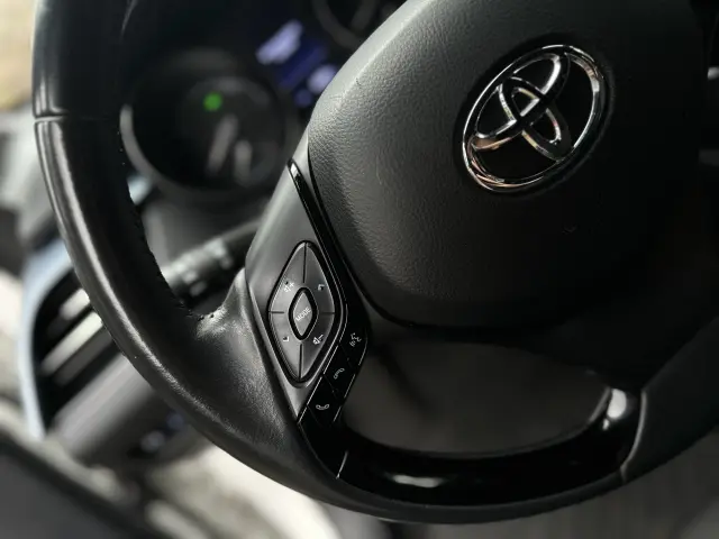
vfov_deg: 56.8
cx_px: 360
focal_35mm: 24
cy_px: 270
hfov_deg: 71.6
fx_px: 498
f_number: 1.78
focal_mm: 6.86
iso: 250
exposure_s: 1/60
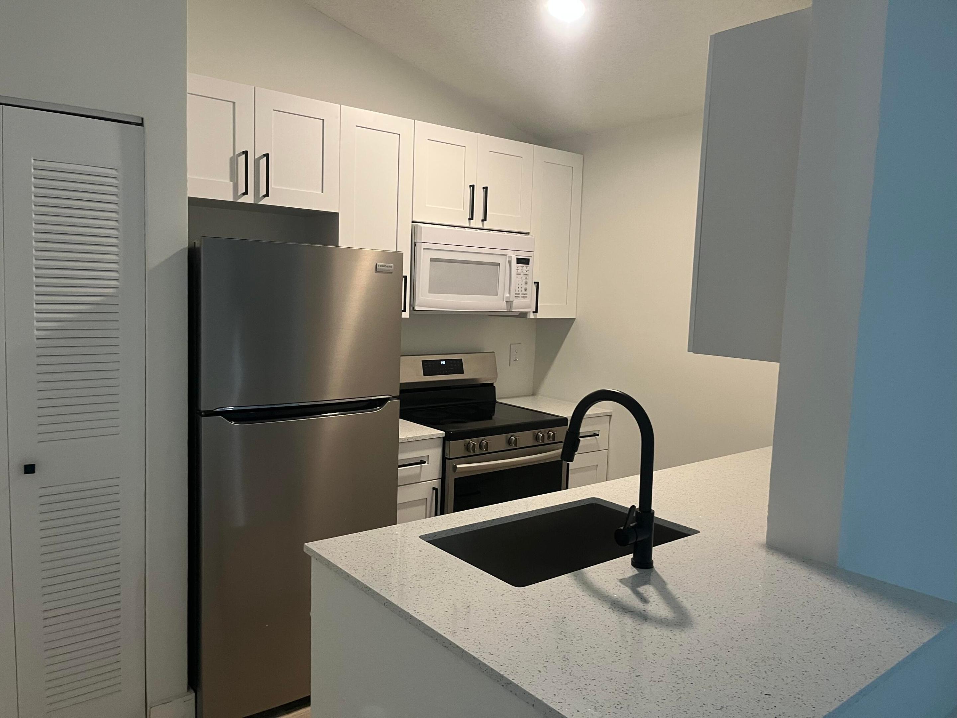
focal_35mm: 26
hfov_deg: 67.3
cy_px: 359
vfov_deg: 53.1
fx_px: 719
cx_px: 478
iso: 200
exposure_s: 1/60
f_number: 1.6
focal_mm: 5.1
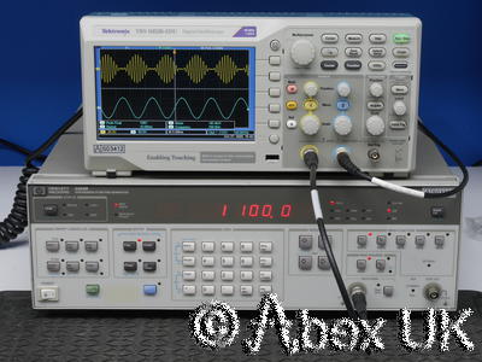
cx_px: 241
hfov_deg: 24.4
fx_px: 1114
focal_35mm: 80
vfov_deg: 18.4
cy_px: 181
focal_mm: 40
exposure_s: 1/10
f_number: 11
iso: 400
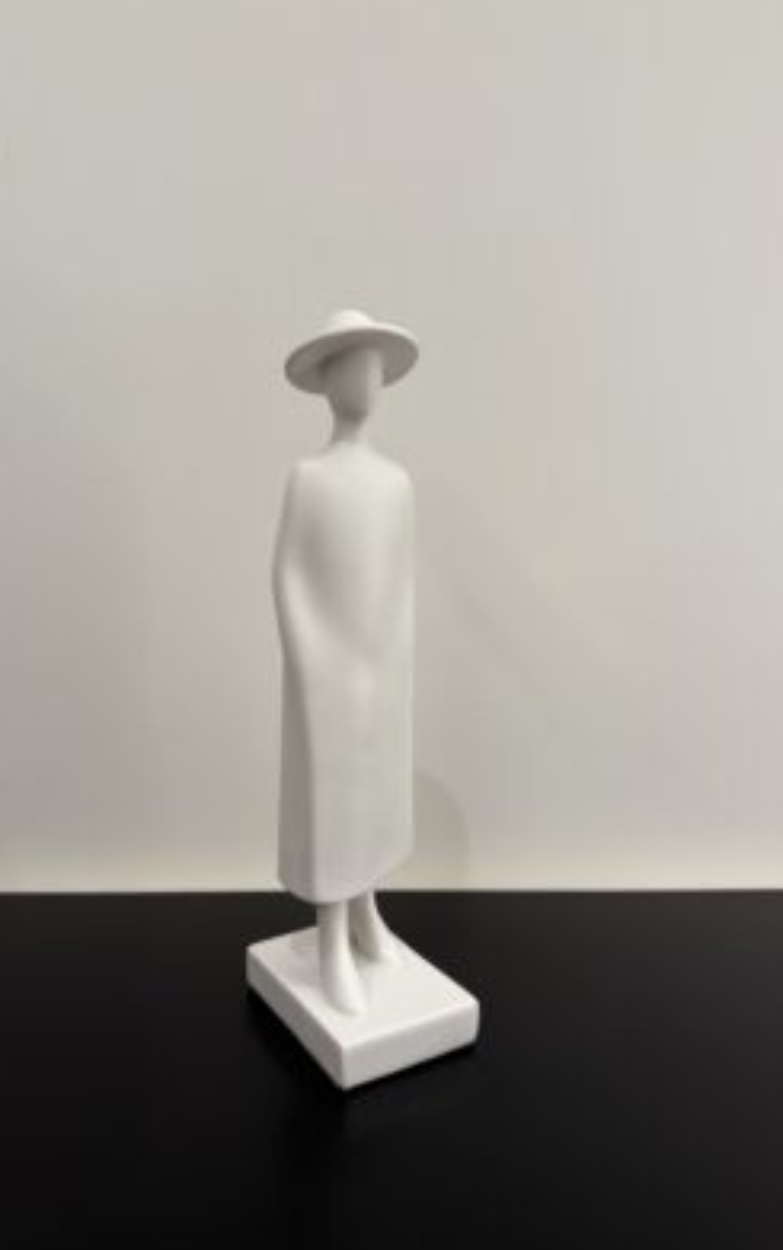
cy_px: 620
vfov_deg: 70.4
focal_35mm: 26
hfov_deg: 47.6
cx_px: 361
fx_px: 886
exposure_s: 1/121
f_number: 1.78
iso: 125
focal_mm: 6.76
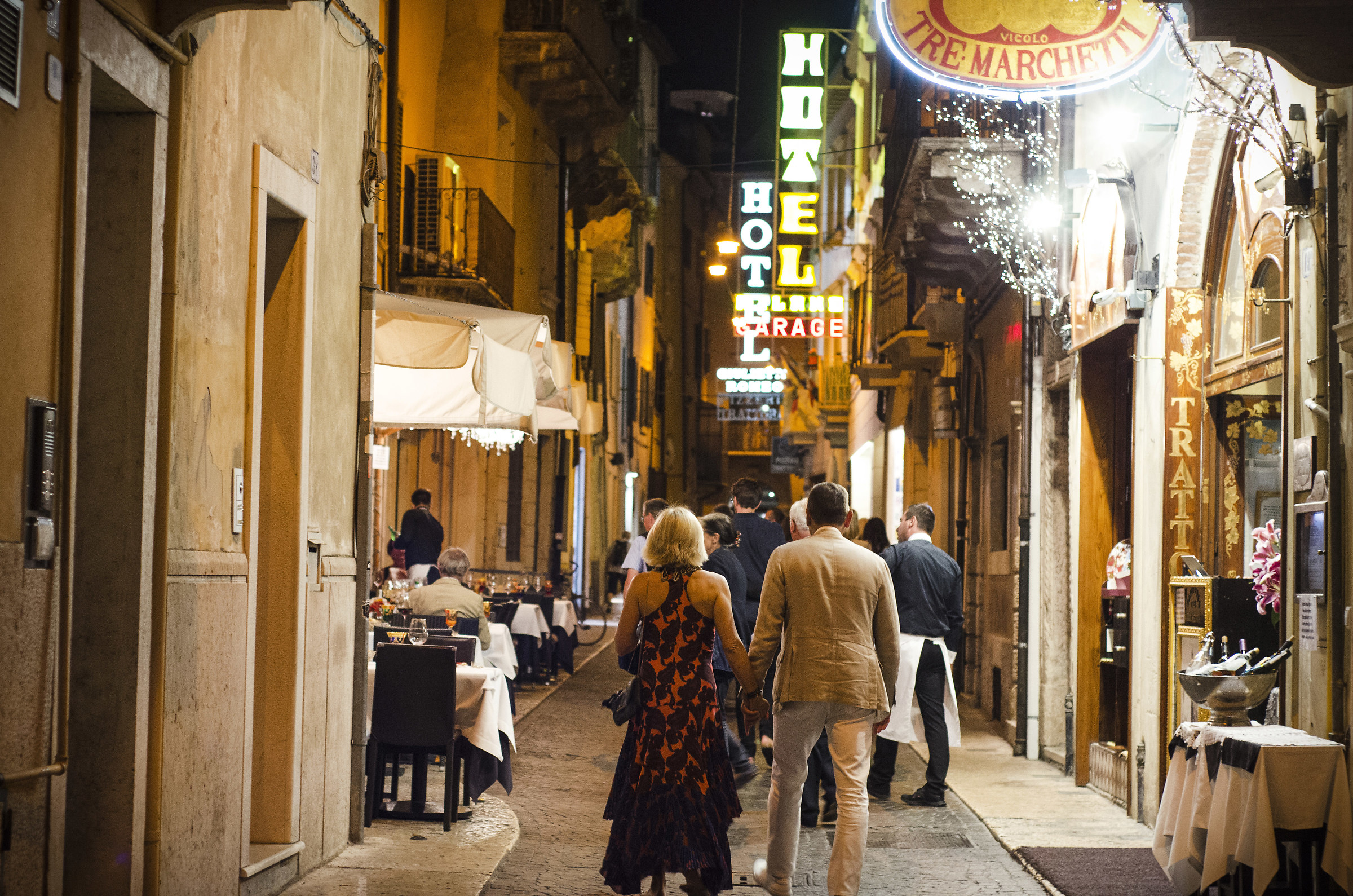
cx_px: 676
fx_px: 2813
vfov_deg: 18.1
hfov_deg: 27.0
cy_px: 448
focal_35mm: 75
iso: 1600
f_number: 2.8
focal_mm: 50
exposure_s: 1/50
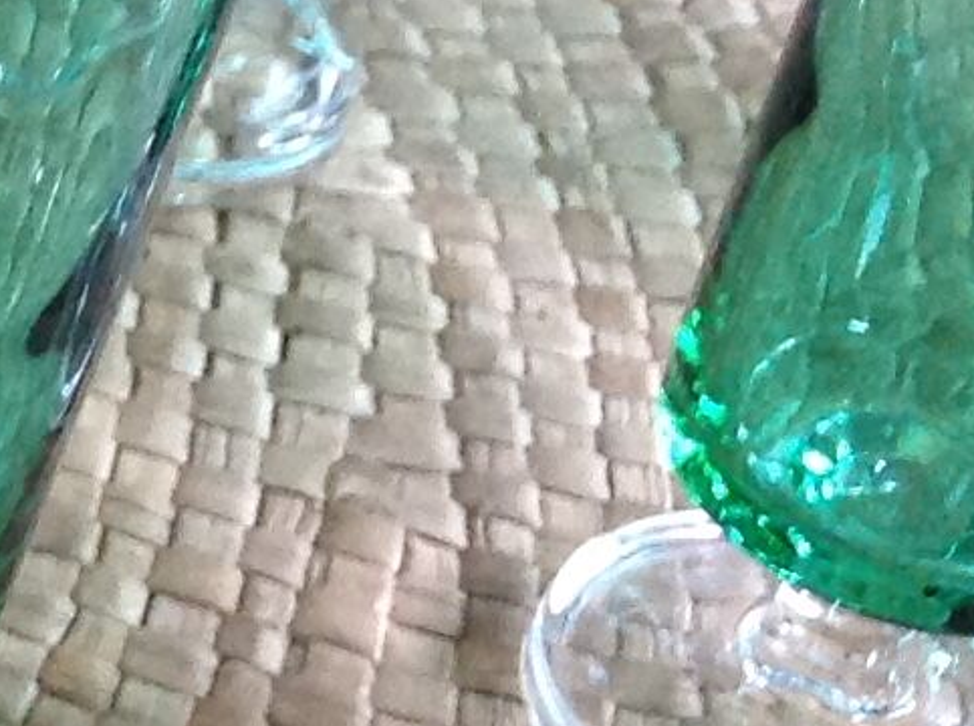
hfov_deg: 9.6
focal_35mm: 188
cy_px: 258
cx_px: -1202
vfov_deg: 7.9
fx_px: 5278
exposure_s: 1/15
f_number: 2.4
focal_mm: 4.28
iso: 200
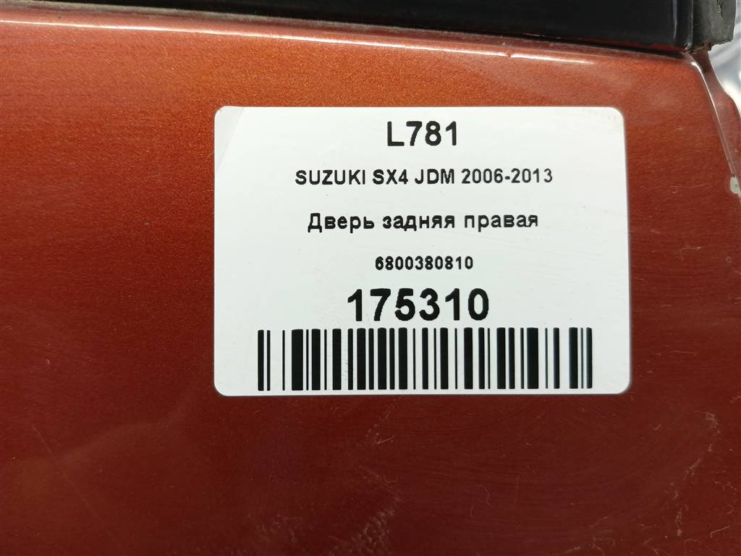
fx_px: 578
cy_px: 278
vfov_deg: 51.4
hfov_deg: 65.3
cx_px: 370
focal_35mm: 27
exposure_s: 1/50
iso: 176
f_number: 1.6
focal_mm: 4.11
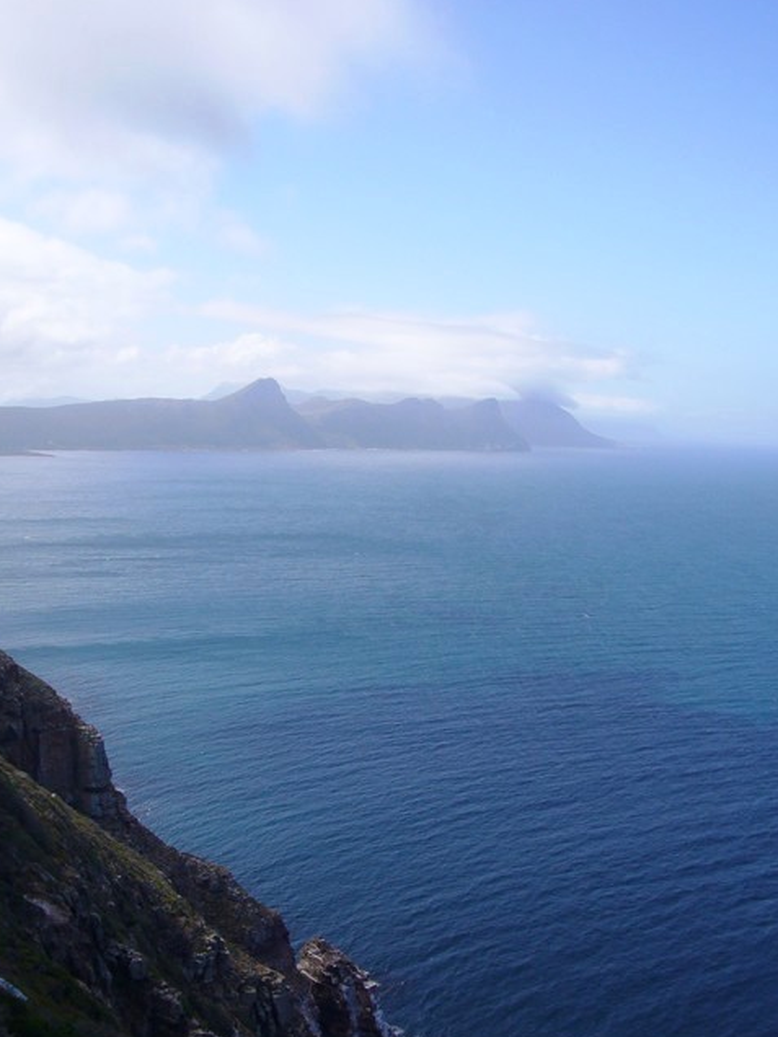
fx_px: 1319
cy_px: 615
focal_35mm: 44
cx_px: 437
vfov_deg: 42.8
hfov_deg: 32.8
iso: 80
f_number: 6.3
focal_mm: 5.7
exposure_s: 1/250
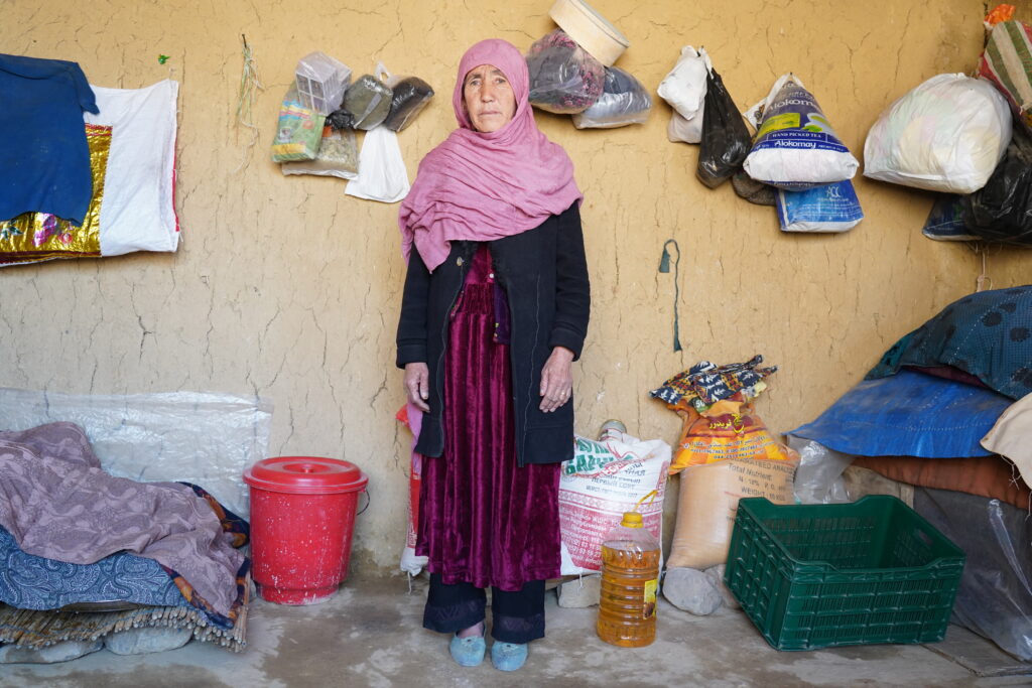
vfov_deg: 42.3
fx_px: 889
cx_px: 516
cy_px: 344
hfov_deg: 60.3
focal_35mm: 31
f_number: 4
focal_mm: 31
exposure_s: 1/160
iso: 2000
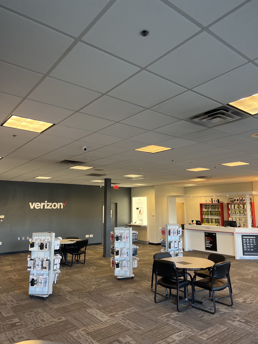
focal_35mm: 26
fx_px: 258
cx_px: 129
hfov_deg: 53.1
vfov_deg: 67.3
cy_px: 172
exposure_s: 1/120
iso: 125
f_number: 1.5
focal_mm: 5.7
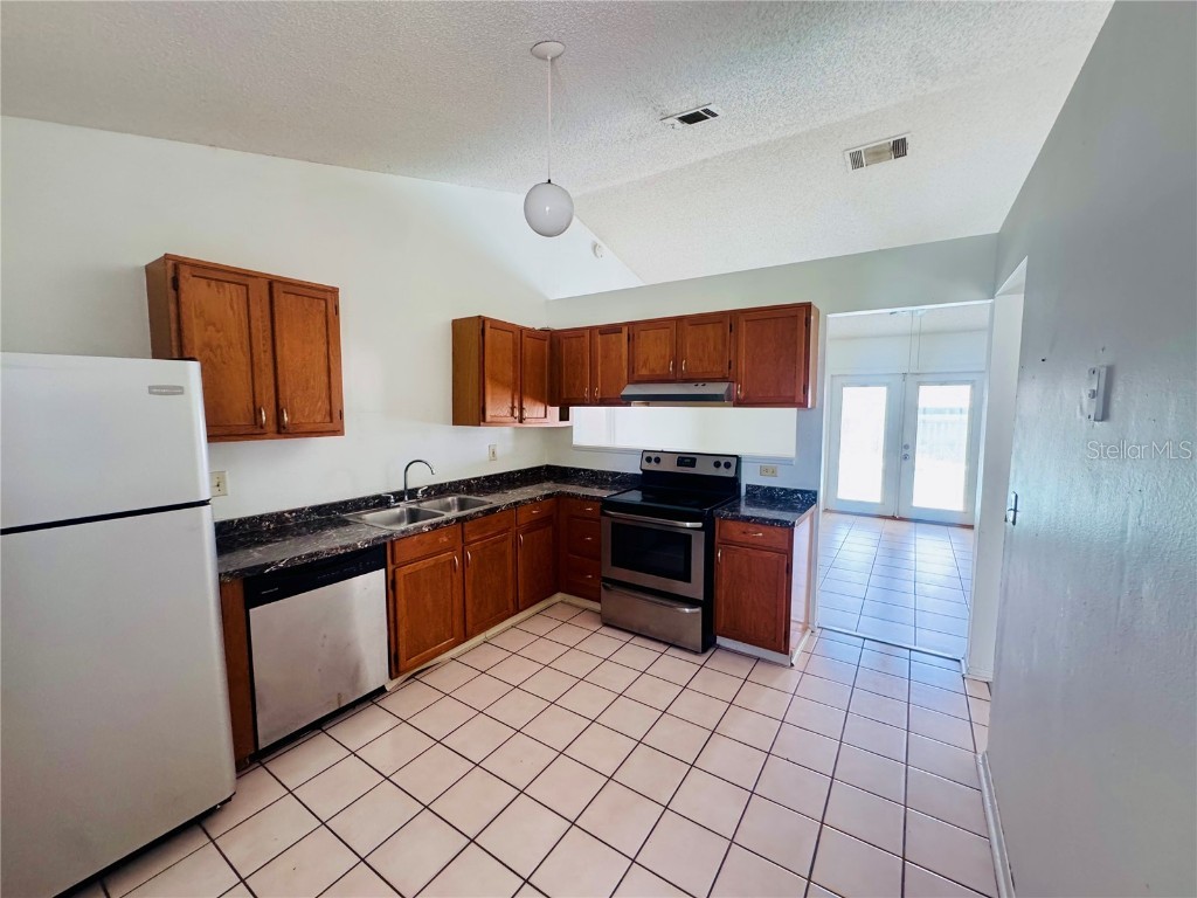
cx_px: 598
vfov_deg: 85.7
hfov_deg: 102.1
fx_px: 484
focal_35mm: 14
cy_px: 449
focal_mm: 2.22
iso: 320
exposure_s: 1/88
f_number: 2.2
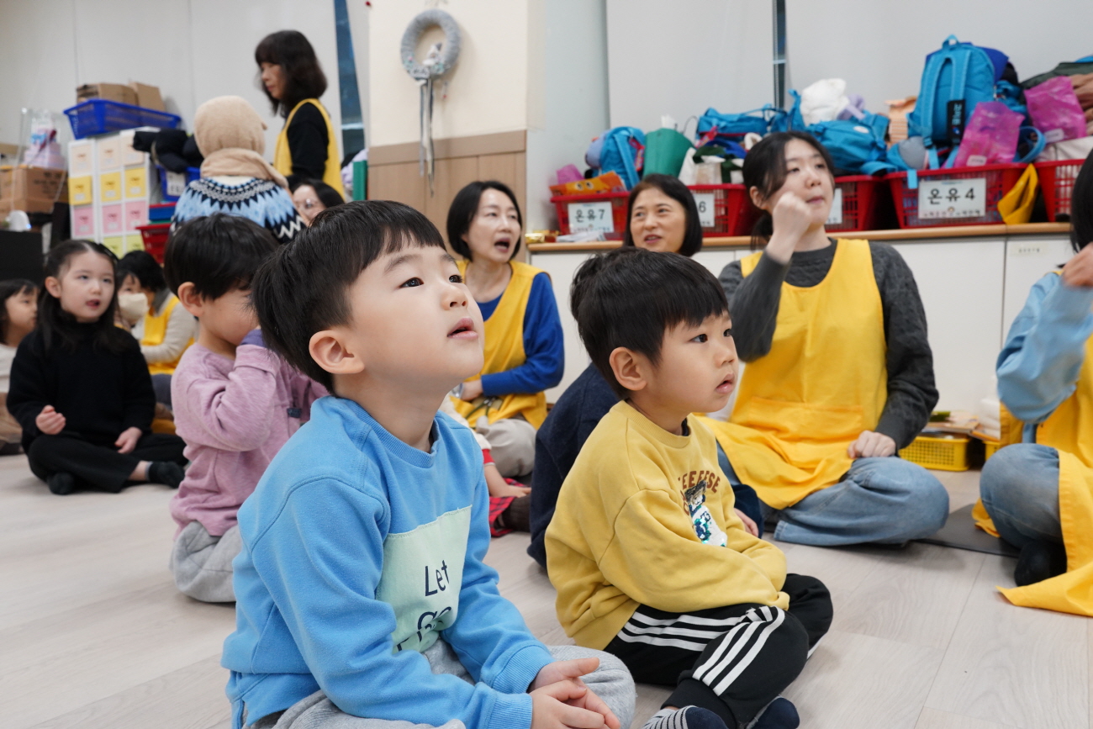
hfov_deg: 63.7
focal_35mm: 29
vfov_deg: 45.0
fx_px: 881
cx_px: 546
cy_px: 364
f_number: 7.1
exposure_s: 1/60
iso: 2500
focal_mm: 29
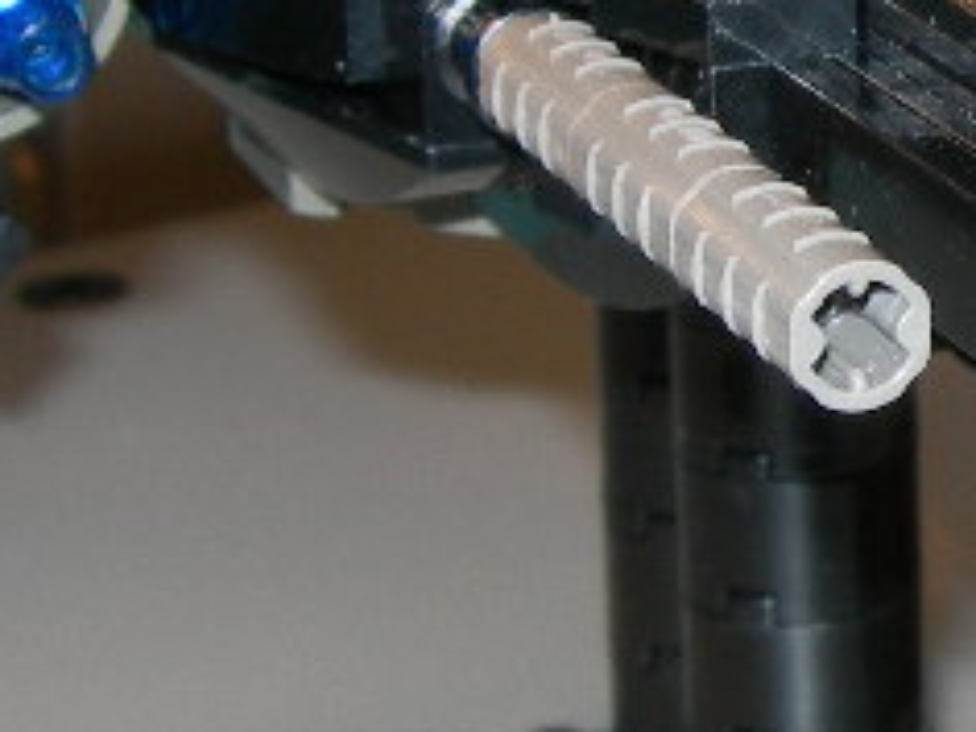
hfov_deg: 11.8
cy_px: 194
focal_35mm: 165
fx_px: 4652
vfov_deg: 9.0
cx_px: 1108
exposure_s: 1/60.1
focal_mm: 7.8
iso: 50
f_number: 4.8
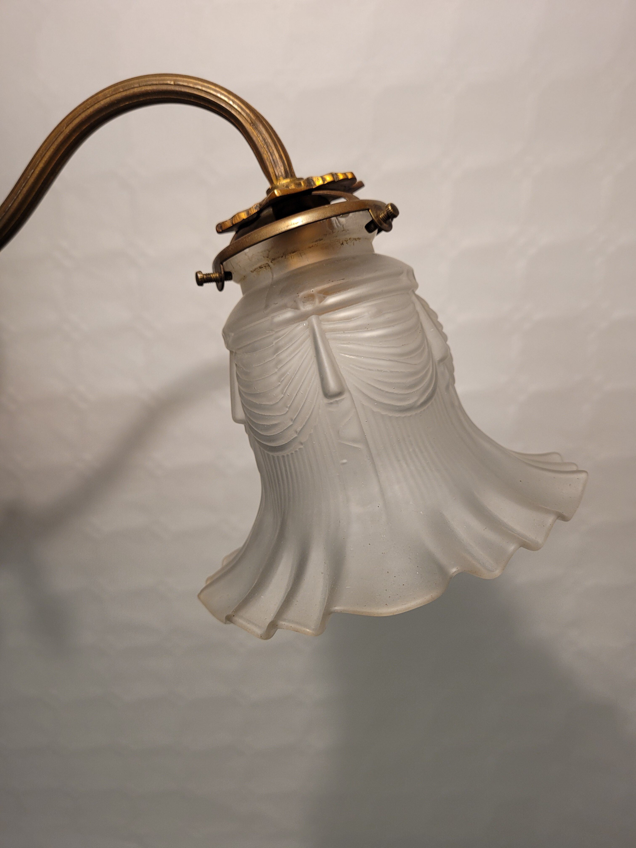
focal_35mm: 26
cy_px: 424
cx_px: 318
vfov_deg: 67.3
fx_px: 637
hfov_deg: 53.1
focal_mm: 5.4
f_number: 1.8
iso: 125
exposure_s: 1/100
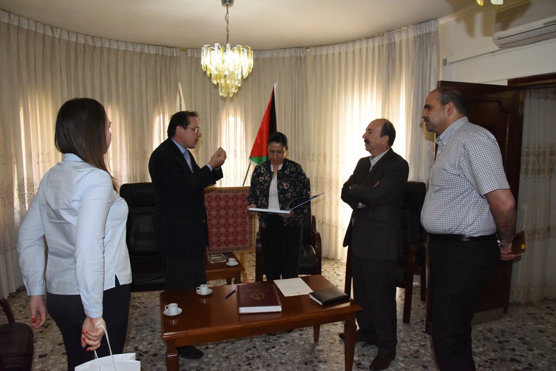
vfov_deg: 53.1
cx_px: 278
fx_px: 371
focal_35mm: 24
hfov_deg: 73.7
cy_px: 186
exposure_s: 1/250
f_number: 11
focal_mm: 24
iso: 10000
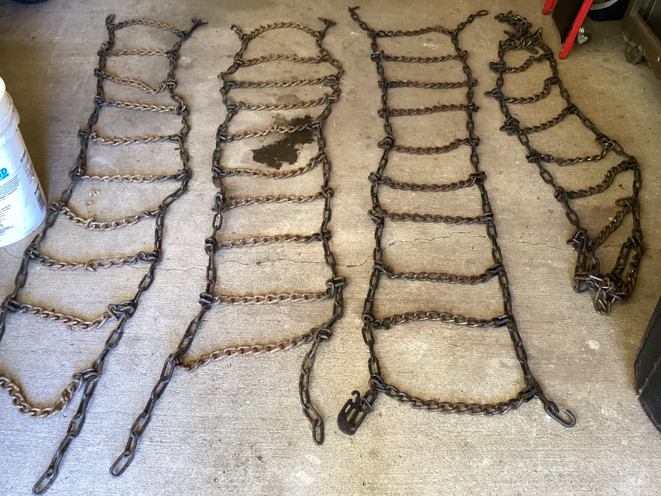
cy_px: 248
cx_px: 330
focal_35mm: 31
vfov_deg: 45.4
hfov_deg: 58.3
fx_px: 592
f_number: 2.4
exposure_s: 1/50
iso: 200
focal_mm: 3.3
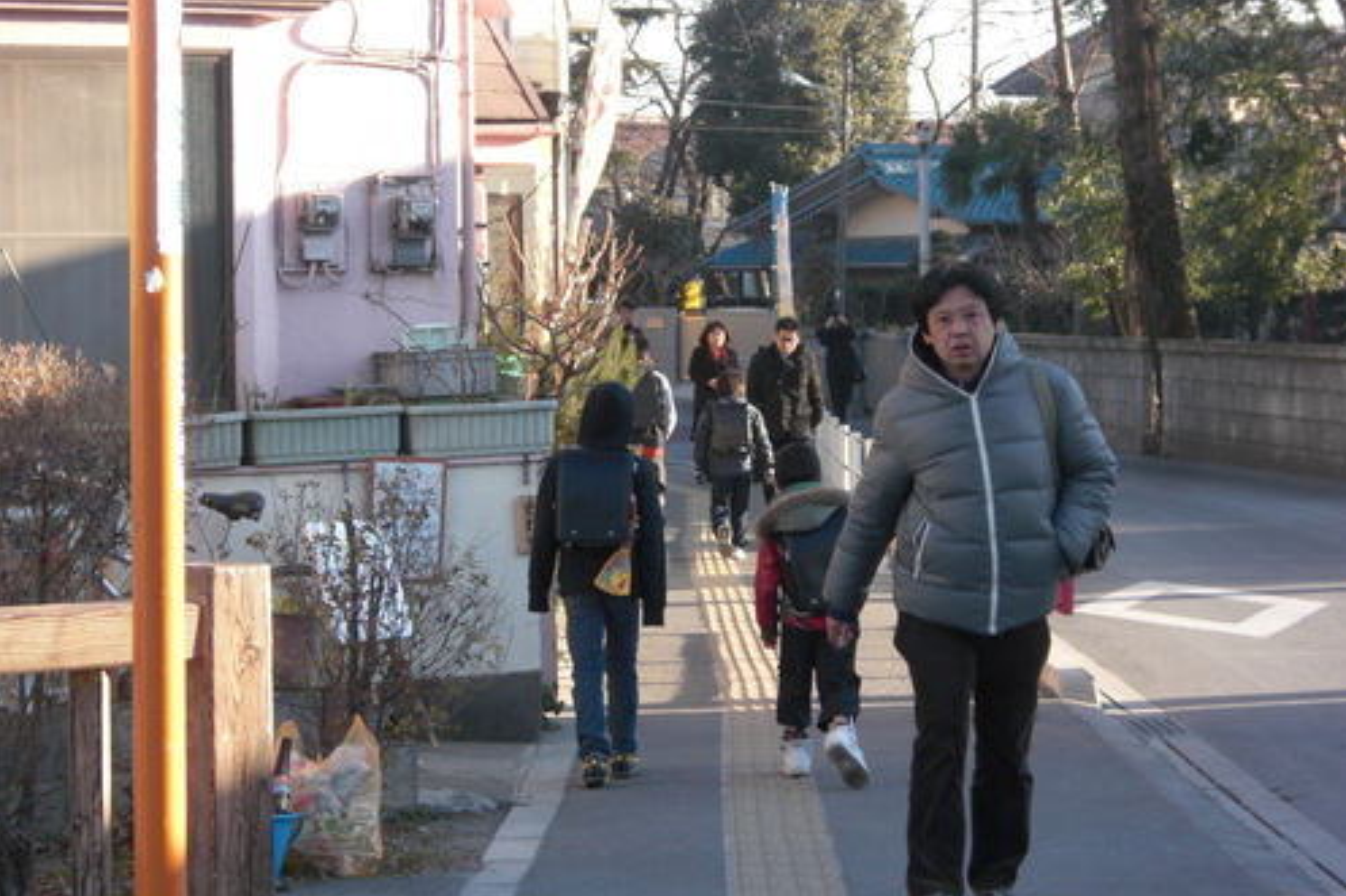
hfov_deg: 18.1
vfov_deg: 12.1
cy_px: 497
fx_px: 4223
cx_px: 674
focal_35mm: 113
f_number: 5.3
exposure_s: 1/80
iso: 100
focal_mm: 18.9
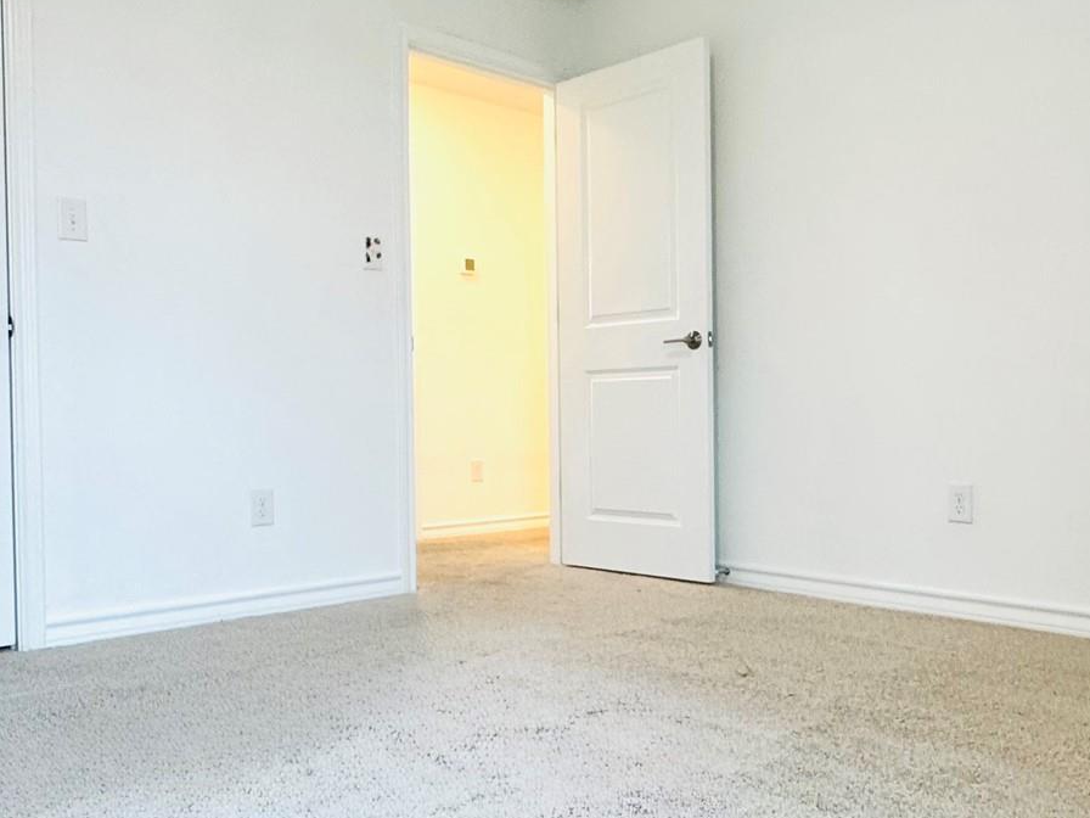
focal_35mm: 32
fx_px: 1008
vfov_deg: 44.1
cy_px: 437
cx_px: 583
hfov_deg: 56.8
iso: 200
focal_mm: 2.22
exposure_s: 1/120
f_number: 2.2
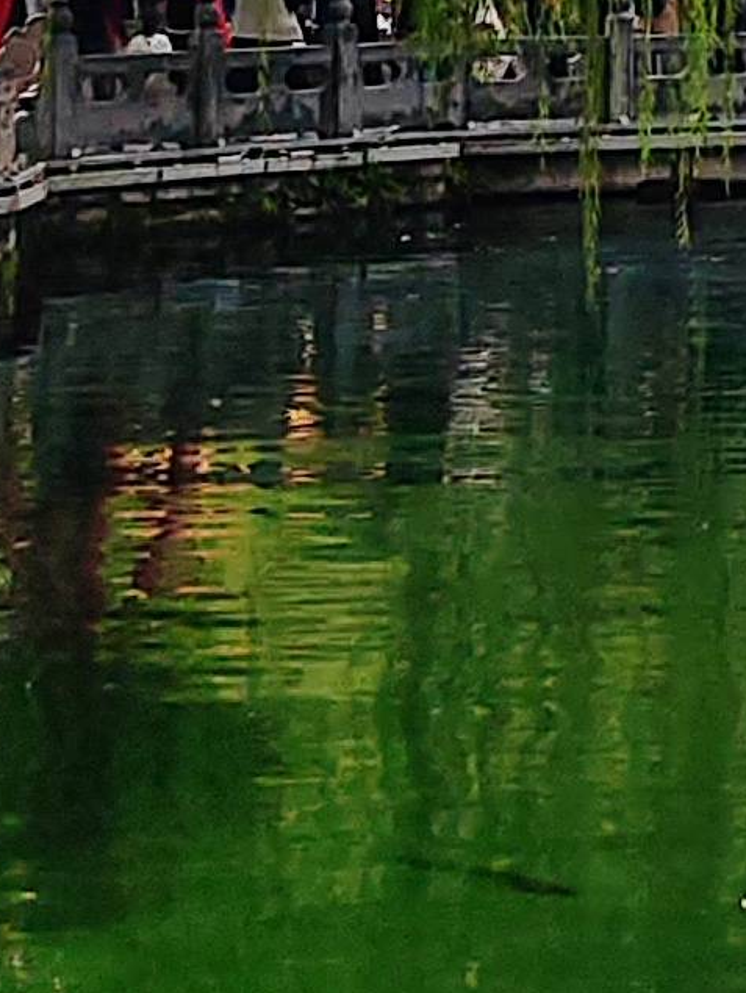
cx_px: 1365
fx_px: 4449
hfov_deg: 9.1
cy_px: -489
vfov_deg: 12.2
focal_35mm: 155
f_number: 1.8
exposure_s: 1/250
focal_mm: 6.14
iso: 50
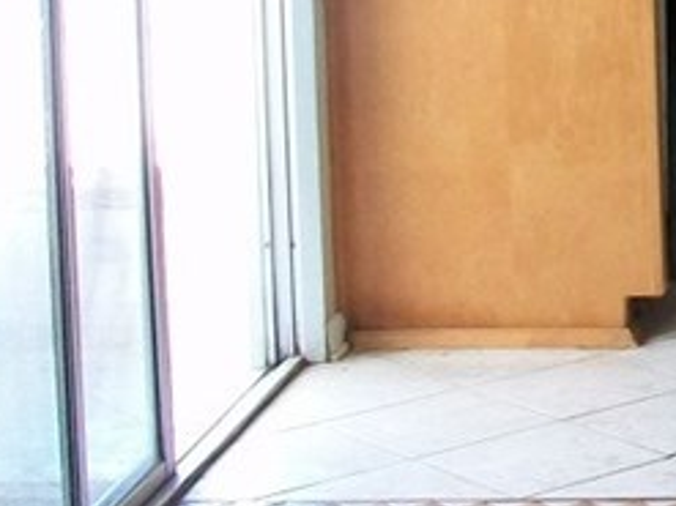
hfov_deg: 12.6
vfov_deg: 10.1
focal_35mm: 141
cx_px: 1275
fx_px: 2752
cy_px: -315
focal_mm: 5.7
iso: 160
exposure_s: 1/30
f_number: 2.8
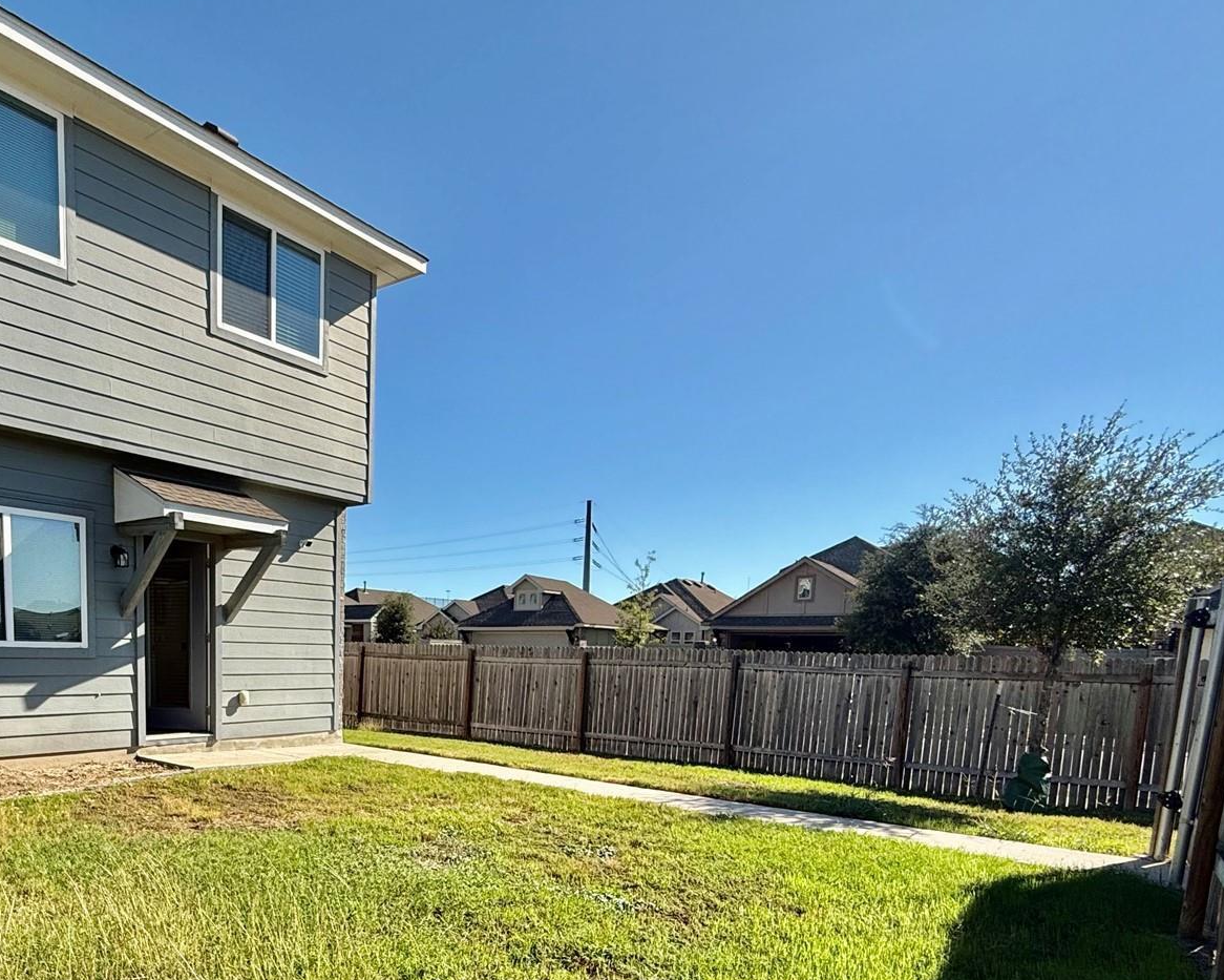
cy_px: 756
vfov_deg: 55.4
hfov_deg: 67.0
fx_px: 869
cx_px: 347
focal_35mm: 24
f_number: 2.2
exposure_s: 1/1698
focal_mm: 2.22
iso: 50
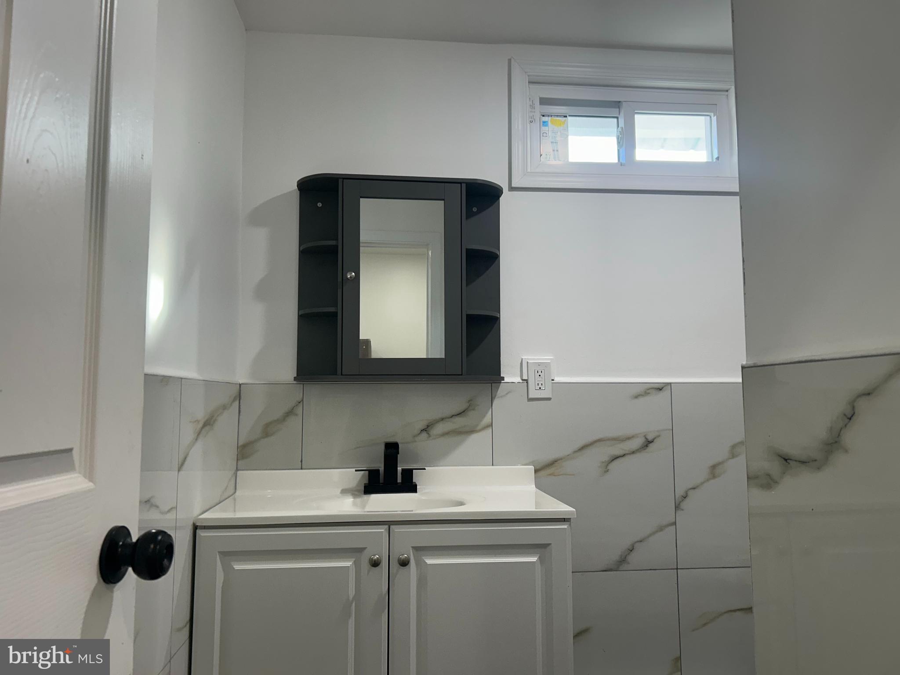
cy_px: 338
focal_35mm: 26
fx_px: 676
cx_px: 450
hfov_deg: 67.3
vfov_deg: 53.1
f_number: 1.5
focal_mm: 5.7
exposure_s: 1/120
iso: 80
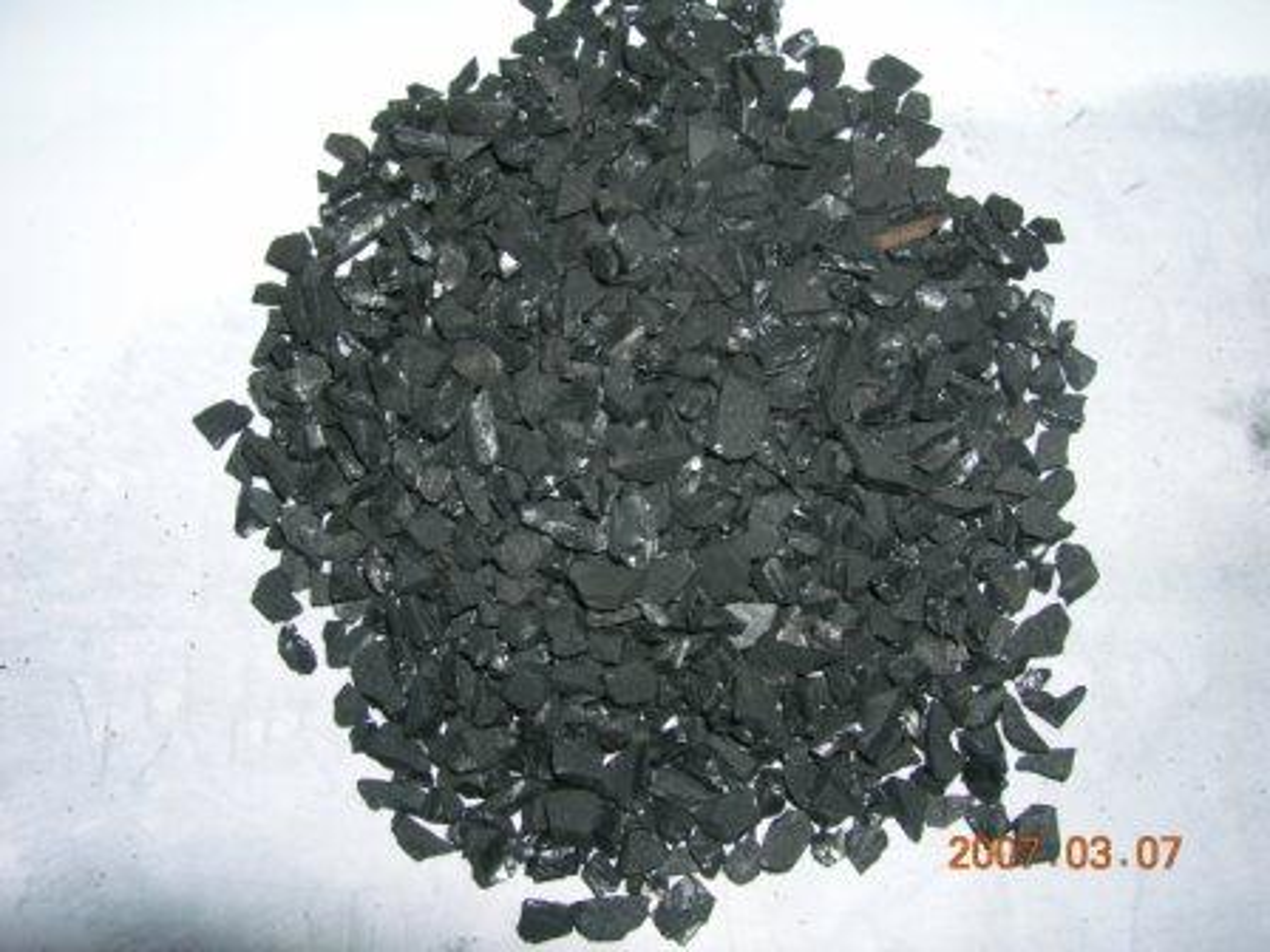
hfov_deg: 54.0
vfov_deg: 41.8
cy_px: 476
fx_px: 1247
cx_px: 635
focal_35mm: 34
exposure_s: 1/60.1
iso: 50
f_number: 4.9
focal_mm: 5.7
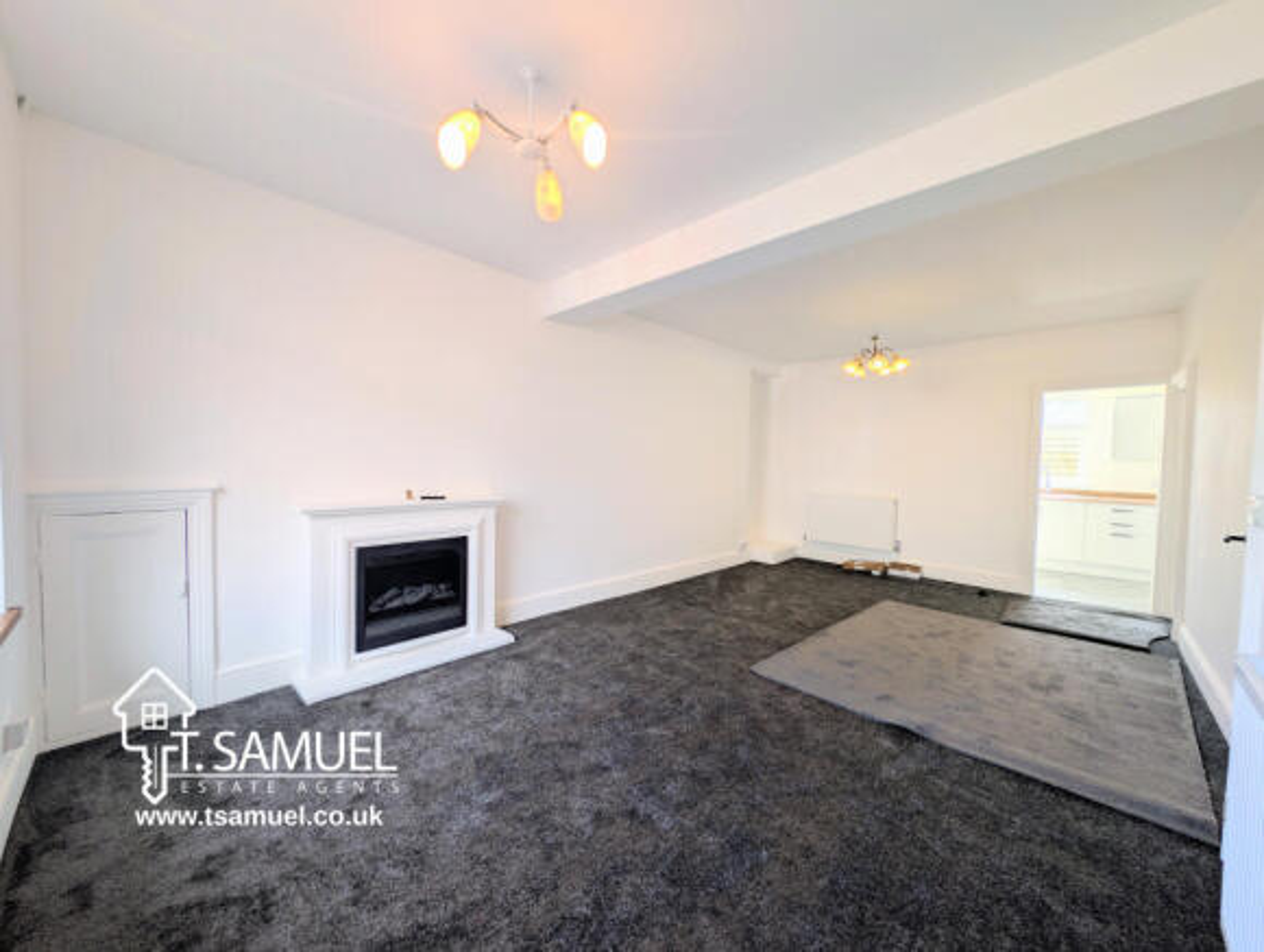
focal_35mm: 12
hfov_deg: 110.4
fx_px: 439
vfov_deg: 94.7
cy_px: 476
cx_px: 632
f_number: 1.95
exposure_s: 1/104
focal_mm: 2.23
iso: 41
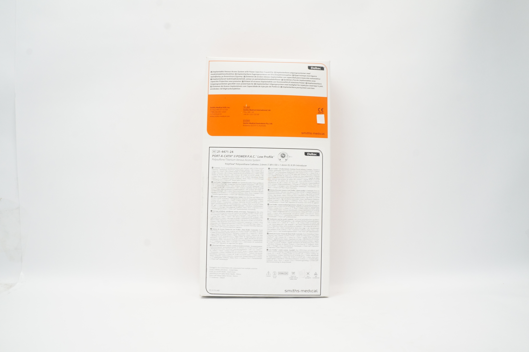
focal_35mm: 27
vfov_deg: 47.8
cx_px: 264
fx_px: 396
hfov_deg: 67.4
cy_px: 176
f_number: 11
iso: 800
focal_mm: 18
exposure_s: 1/20
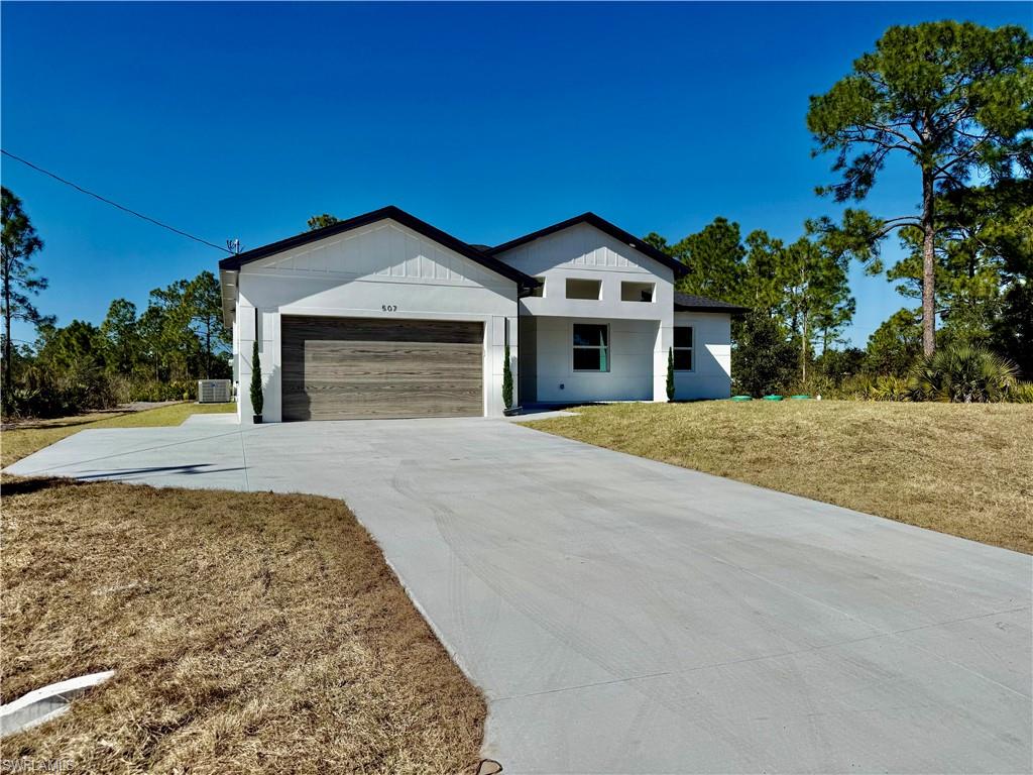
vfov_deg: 56.8
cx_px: 516
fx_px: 716
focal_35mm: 24
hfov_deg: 71.6
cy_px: 388
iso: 80
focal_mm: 6.76
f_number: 1.78
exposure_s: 1/11905
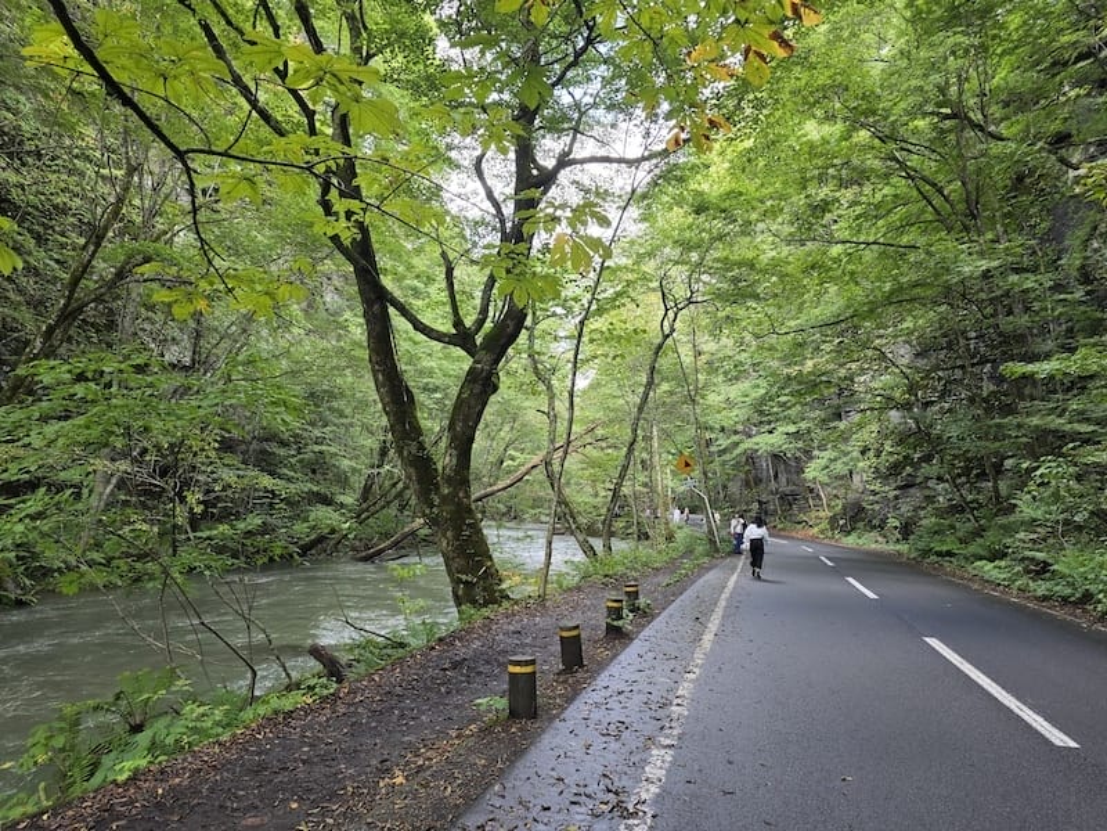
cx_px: 554
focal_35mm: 23
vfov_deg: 58.9
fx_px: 736
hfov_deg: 73.9
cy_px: 416
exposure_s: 1/180
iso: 100
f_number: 1.7
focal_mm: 6.3
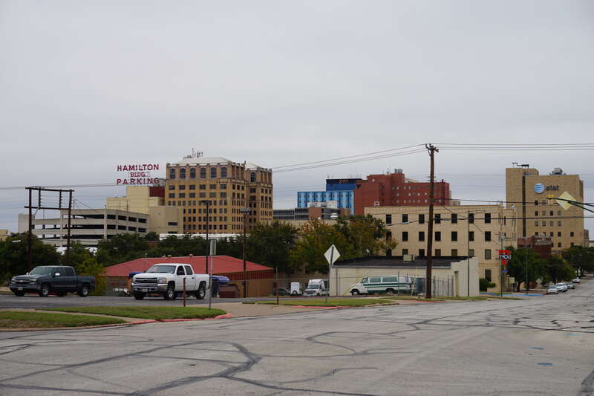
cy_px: 198
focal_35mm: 51
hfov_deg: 38.9
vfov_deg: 26.5
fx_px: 841
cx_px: 297
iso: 100
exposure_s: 1/100
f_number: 9
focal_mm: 34
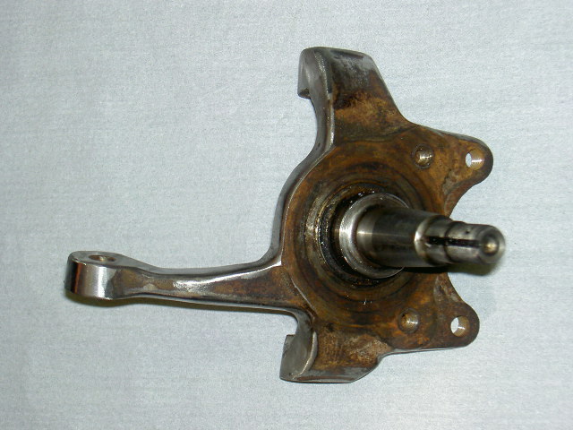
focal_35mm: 69
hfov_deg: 28.2
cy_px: 215
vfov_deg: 21.3
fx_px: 1142
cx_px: 286
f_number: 3.7
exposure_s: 1/73
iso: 100
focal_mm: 14.2
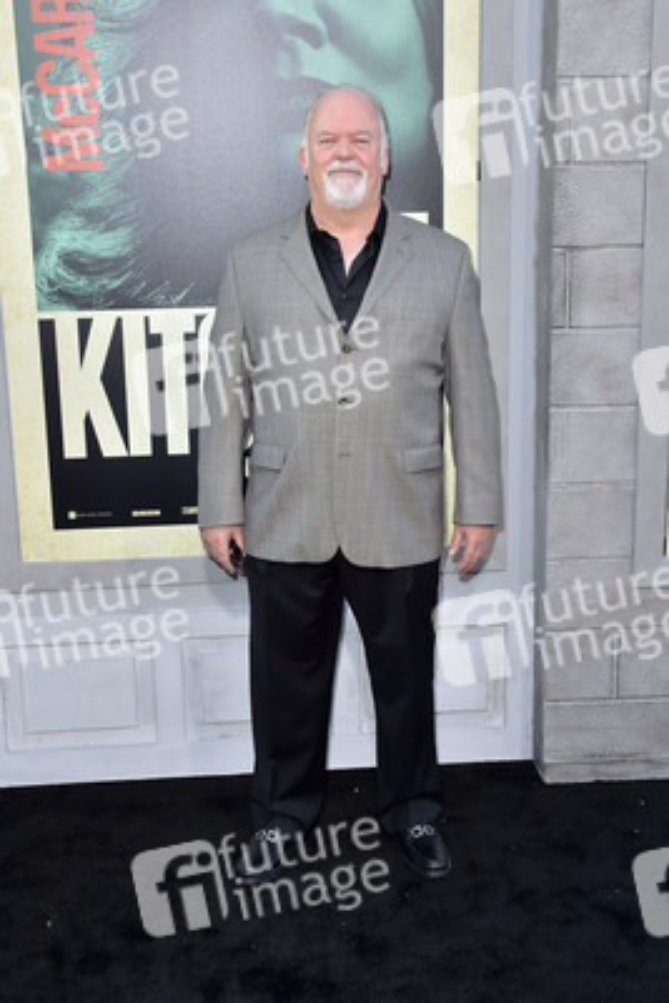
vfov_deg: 50.7
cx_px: 334
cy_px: 502
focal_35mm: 38
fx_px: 1058
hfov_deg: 35.1
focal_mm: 38
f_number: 7.1
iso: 320
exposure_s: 1/250
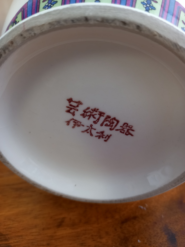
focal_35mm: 25
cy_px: 124
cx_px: 92
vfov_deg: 69.4
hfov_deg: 54.9
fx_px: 178
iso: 200
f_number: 2
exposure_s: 1/25
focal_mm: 4.6
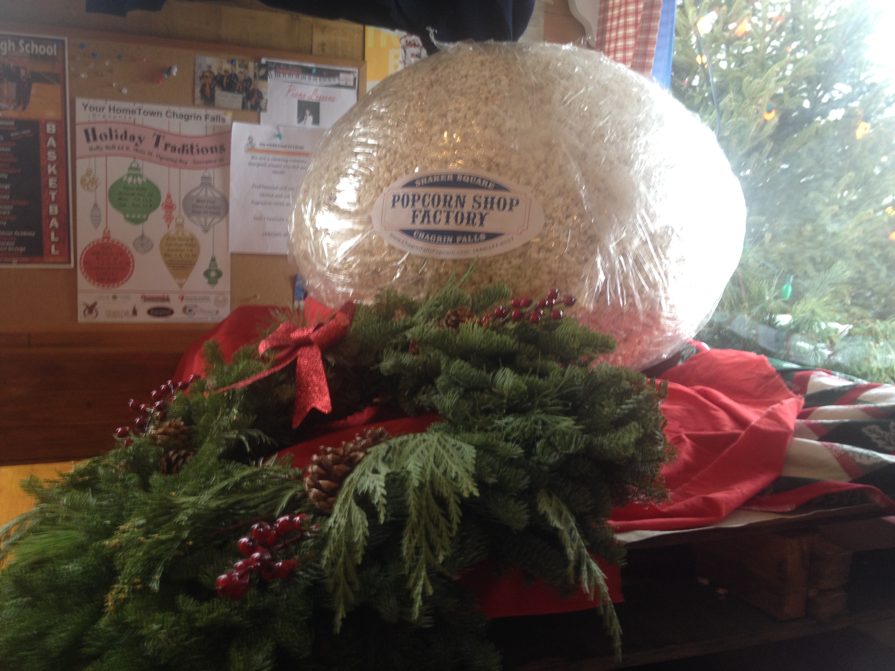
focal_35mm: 35
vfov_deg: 40.7
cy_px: 336
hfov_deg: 52.6
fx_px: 905
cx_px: 448
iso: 50
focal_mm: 4.28
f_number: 2.4
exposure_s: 1/20
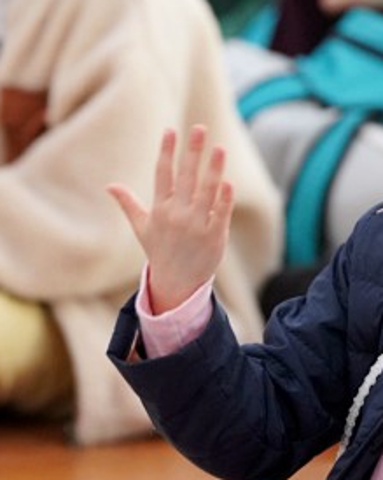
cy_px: 182
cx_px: 402
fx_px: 8733
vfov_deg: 3.1
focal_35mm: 616
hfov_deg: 2.5
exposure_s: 1/250
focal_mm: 200
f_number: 4
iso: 3200
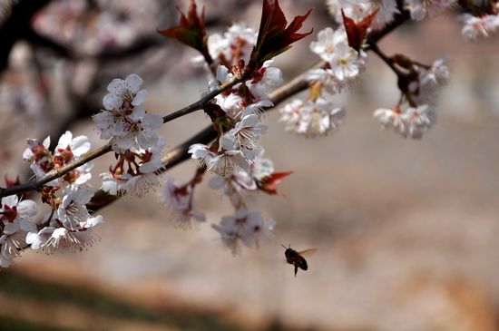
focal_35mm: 135
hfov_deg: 15.2
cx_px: 250
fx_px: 1868
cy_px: 166
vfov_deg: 10.1
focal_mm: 90
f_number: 5.6
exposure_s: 1/2000
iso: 200
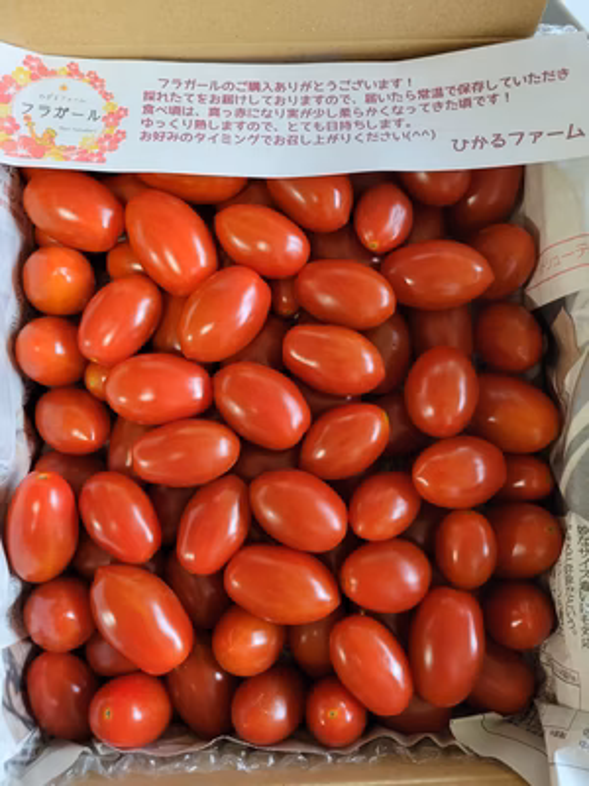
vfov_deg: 67.3
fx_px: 590
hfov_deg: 53.1
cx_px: 294
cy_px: 393
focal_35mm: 26
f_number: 1.8
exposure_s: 1/50
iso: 500
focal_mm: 5.4
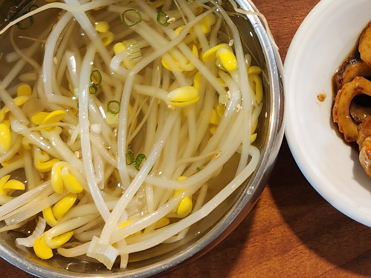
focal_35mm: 57
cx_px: 293
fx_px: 611
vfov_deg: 23.8
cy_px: -38
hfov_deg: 32.9
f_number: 1.8
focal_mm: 5.4
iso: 500
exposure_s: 1/40
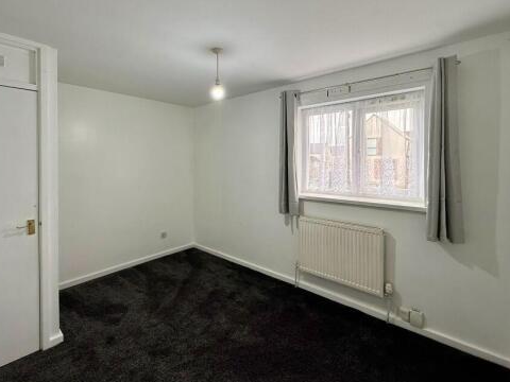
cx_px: 227
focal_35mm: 17
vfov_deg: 74.3
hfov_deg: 90.7
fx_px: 250
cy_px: 163
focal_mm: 2.22
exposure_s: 1/100
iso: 160
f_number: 2.2
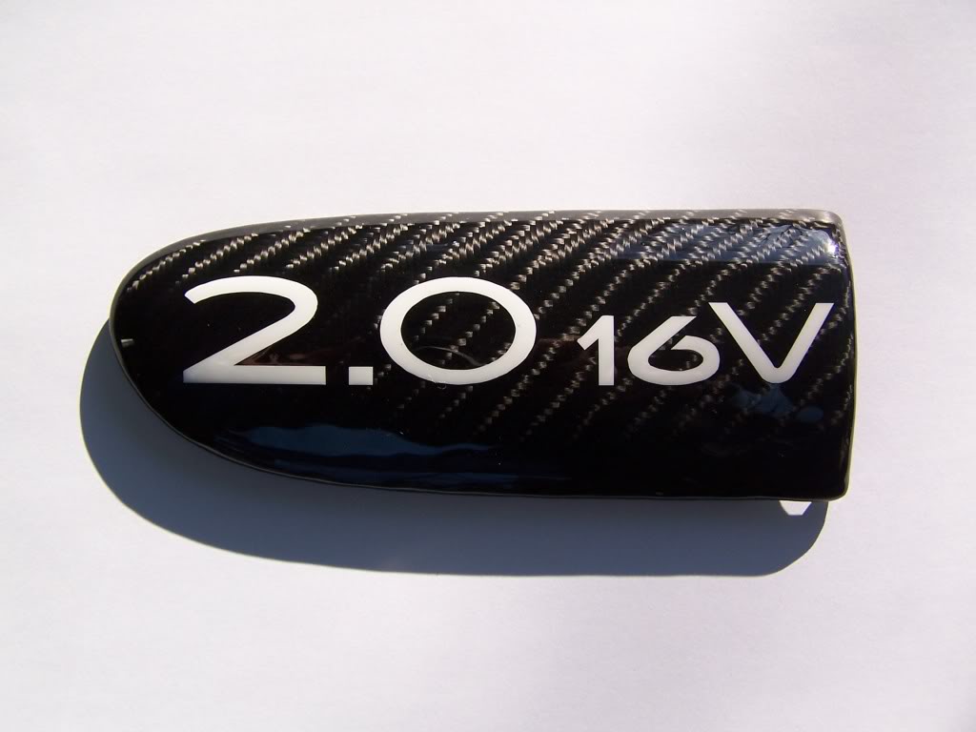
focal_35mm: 38
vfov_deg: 37.7
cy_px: 366
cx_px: 488
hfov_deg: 49.0
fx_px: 1071
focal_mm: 6.3
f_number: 4
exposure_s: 1/350
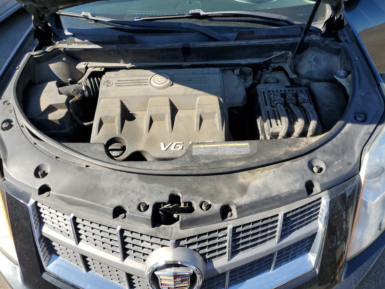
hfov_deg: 67.3
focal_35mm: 26
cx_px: 192
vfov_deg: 53.1
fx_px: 289
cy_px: 144
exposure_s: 1/1429
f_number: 1.5
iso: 50
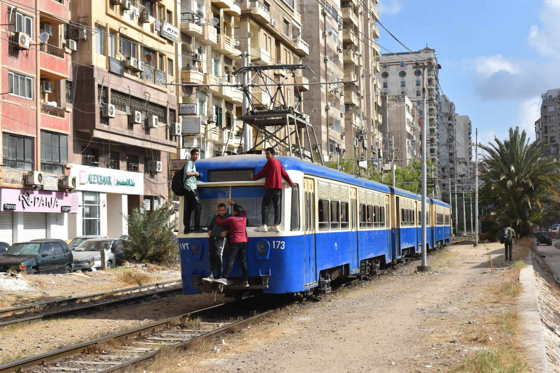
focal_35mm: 60
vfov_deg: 22.6
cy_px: 186
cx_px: 280
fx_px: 933
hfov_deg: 33.4
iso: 200
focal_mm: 40
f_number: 10
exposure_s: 1/400
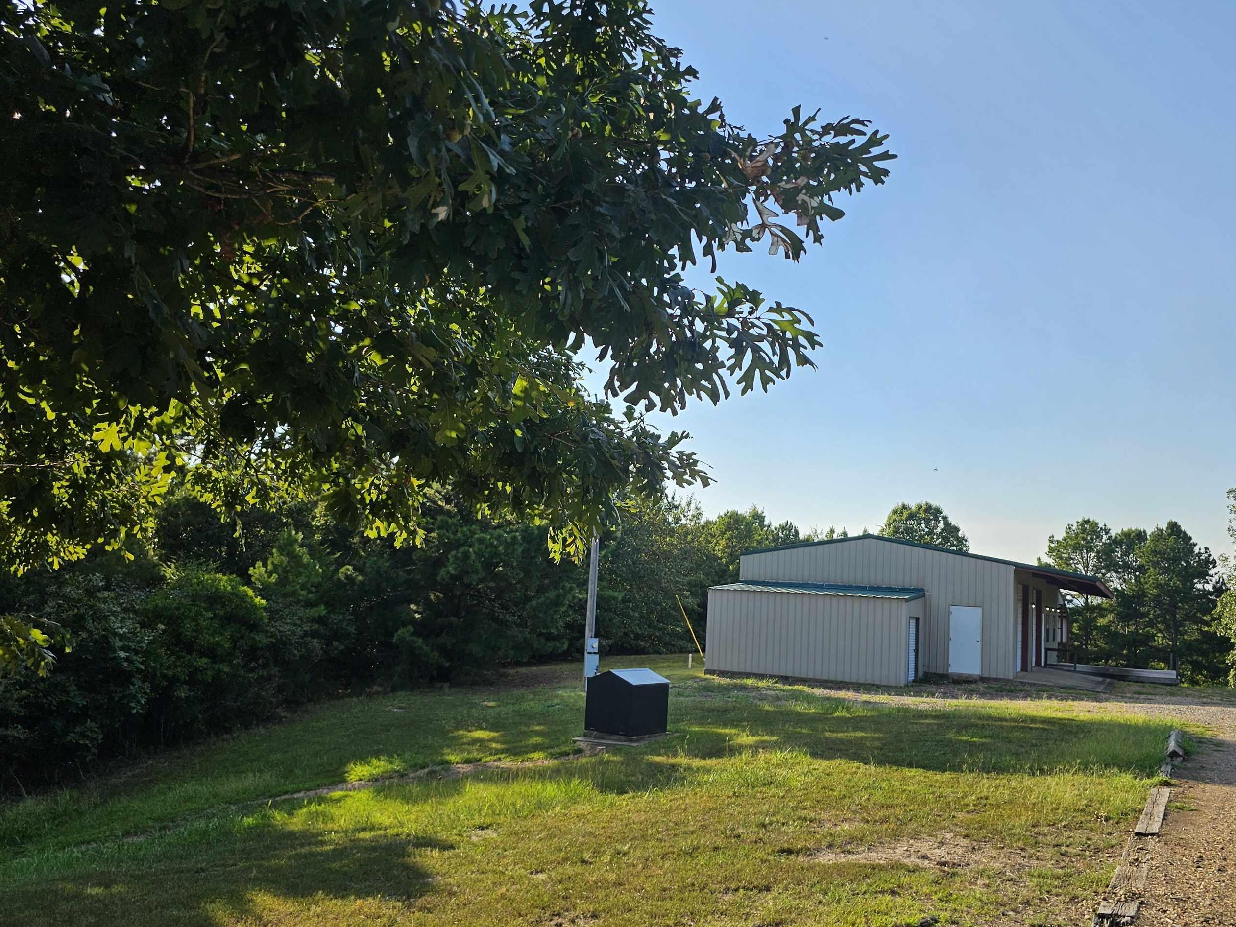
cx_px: 666
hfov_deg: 63.4
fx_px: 1000
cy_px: 492
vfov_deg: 49.7
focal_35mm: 28
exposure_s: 1/557
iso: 10
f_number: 1.7
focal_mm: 6.3
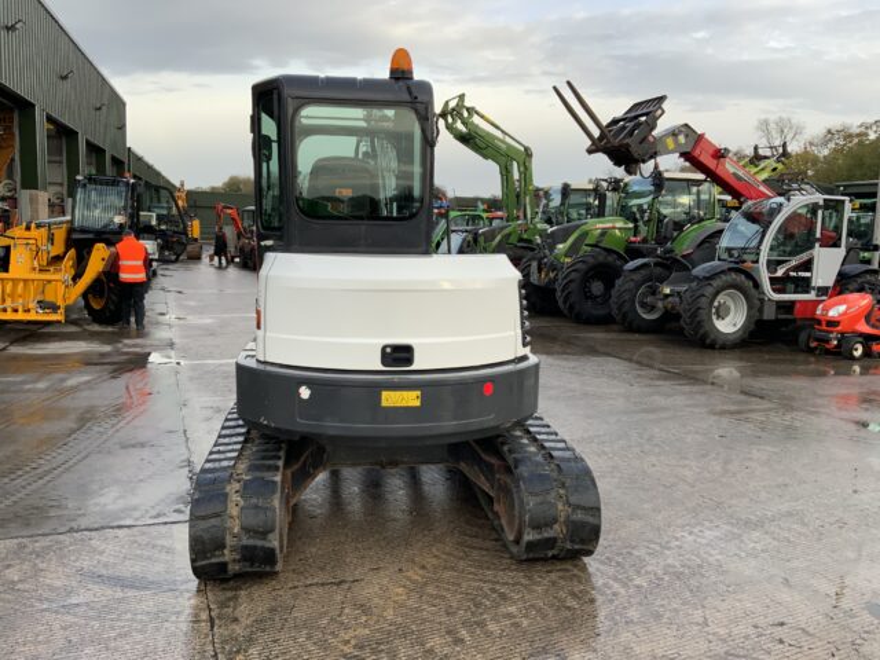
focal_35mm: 29
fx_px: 737
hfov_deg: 61.7
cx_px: 440
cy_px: 330
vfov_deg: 48.2
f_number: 1.8
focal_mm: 3
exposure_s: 1/206
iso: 16
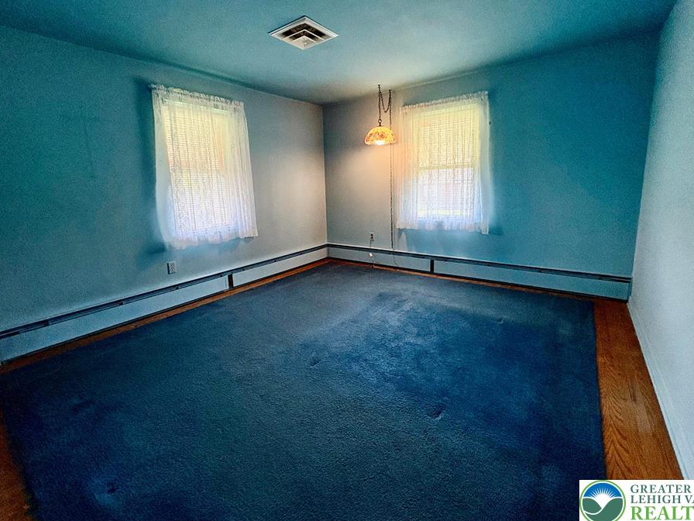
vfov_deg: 77.9
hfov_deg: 94.5
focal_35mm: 16
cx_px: 341
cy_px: 234
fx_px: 321
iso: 400
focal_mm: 2.22
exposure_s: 1/120
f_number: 2.2
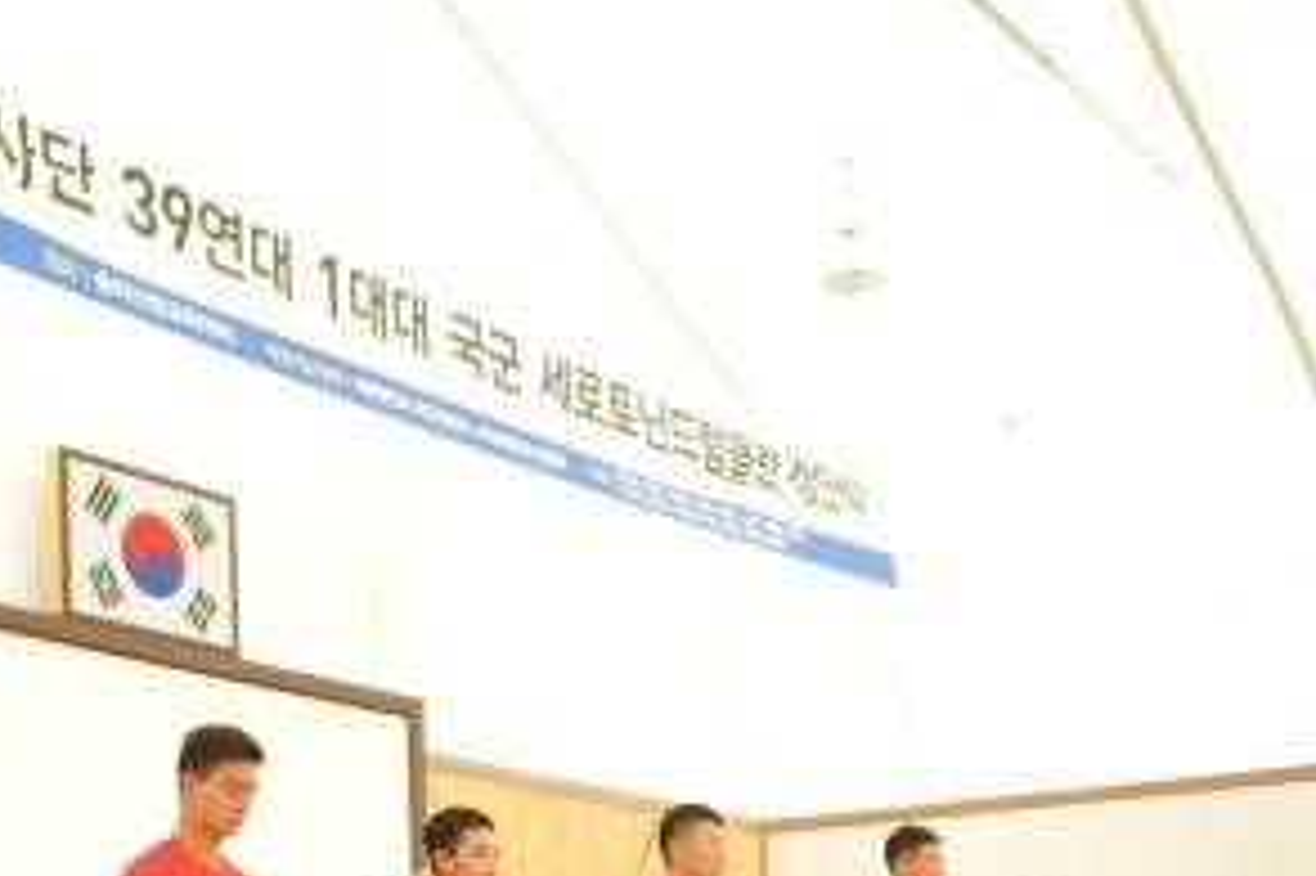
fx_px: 2192
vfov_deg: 22.2
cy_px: 726
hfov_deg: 33.0
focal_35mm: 60
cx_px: 400
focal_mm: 32
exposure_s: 1/1000
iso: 2200
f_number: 2.8
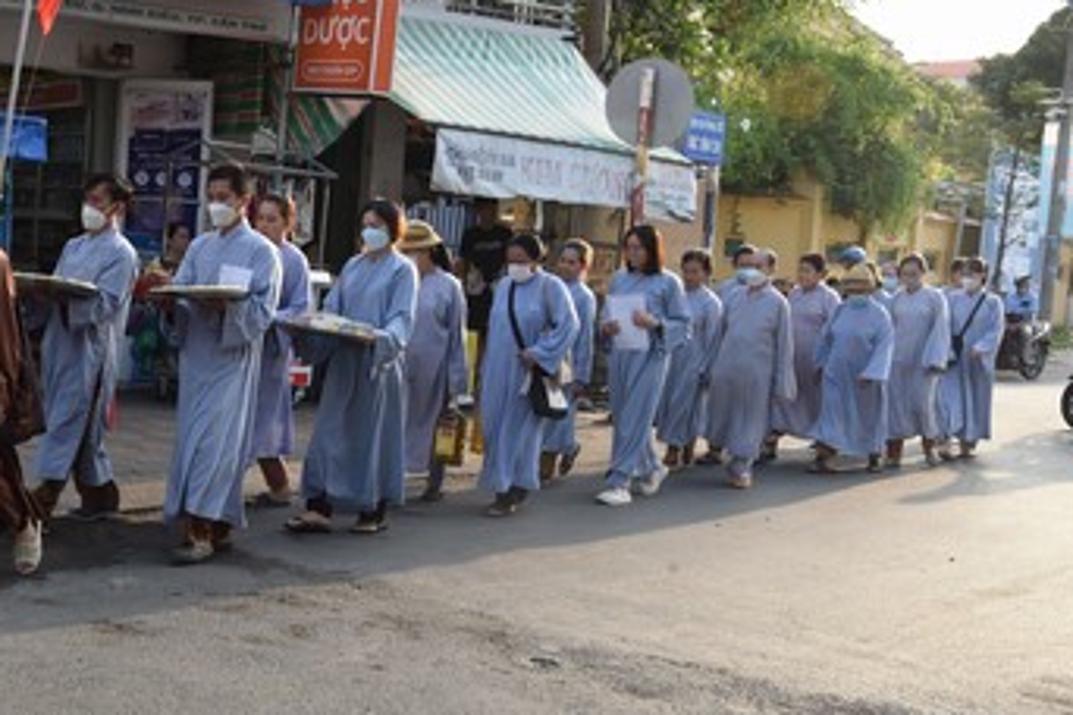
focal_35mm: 59
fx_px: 1758
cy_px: 314
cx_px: 129
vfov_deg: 23.0
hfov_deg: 32.4
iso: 400
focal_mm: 31
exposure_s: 1/200
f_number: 7.1
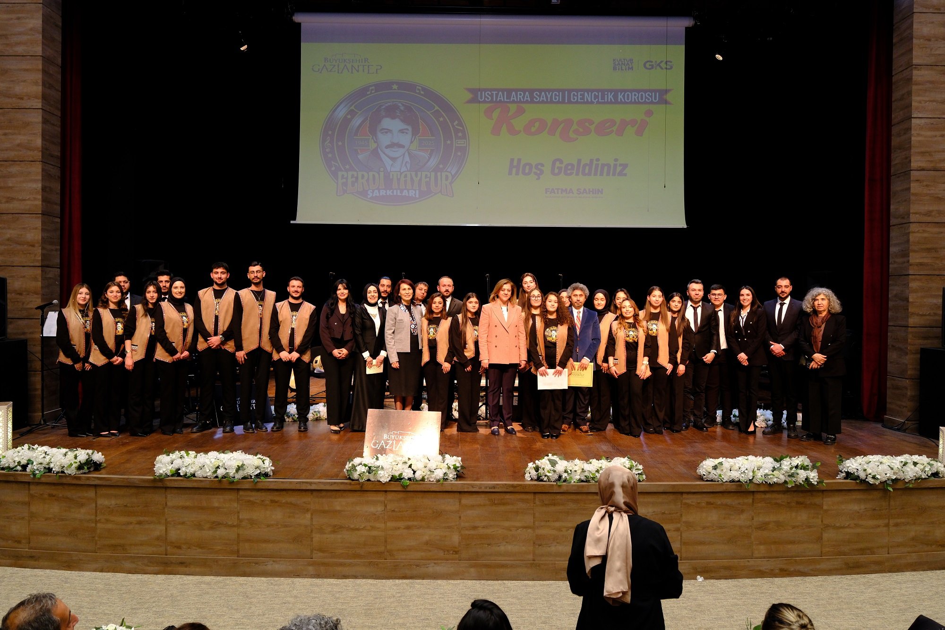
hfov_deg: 69.4
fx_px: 682
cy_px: 315
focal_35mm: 26
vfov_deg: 49.5
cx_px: 472
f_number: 4
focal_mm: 17.5
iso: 1000
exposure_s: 1/60
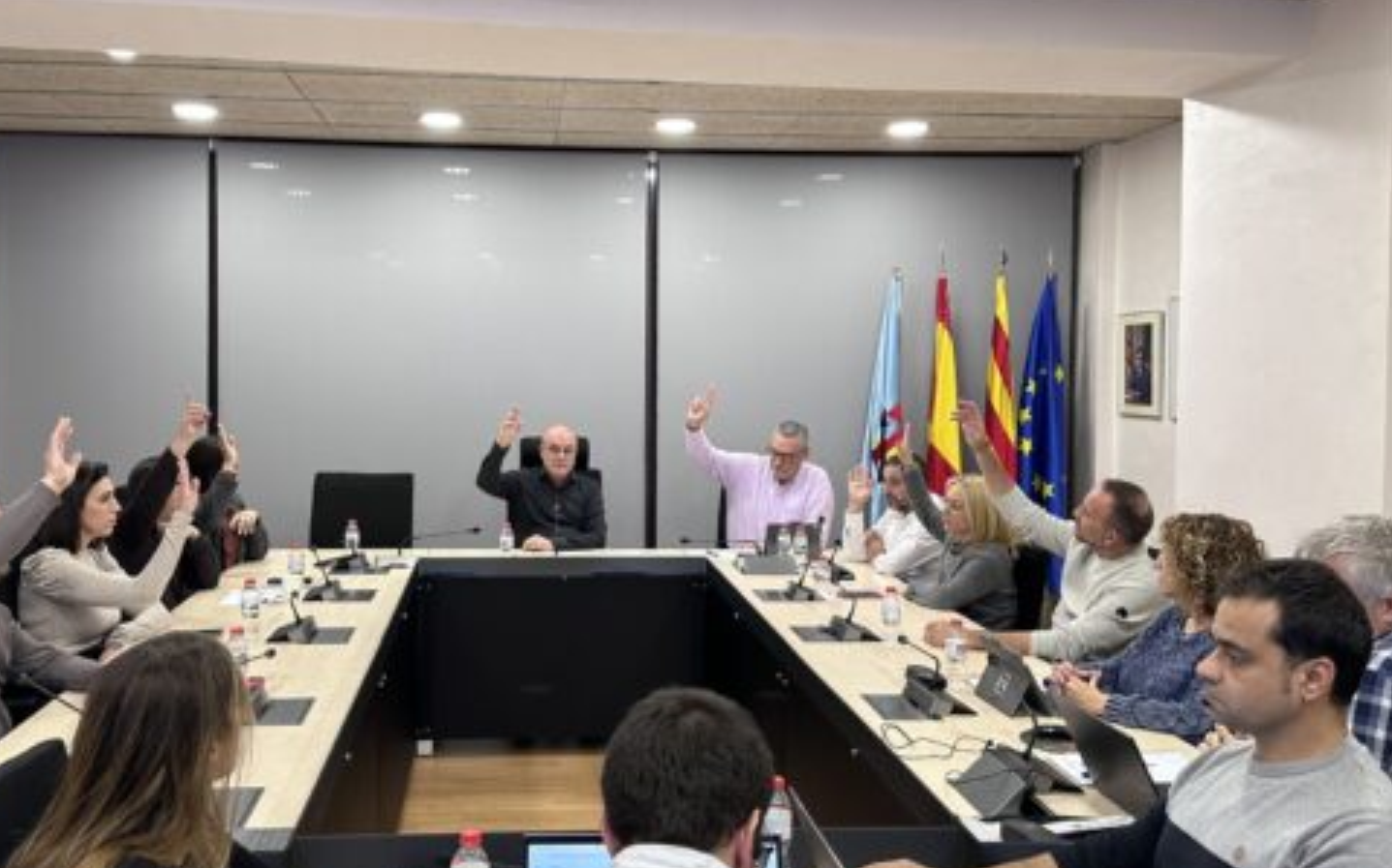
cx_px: 613
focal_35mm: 34
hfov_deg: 56.6
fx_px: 1289
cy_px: 401
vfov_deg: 37.2
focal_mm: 6.86
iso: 160
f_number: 1.78
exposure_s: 1/60
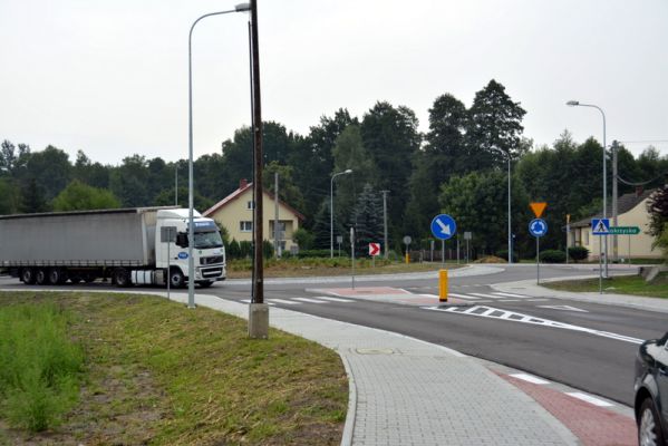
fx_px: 975
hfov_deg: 37.8
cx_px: 334
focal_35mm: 52
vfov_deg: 25.8
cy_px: 223
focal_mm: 35
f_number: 5.6
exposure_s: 1/250
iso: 100
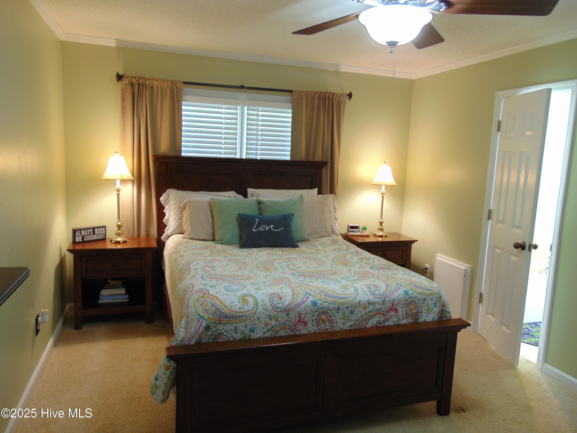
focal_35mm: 25
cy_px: 216
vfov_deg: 54.9
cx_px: 288
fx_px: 417
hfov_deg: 69.4
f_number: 3
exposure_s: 1/5
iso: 80
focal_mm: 4.5
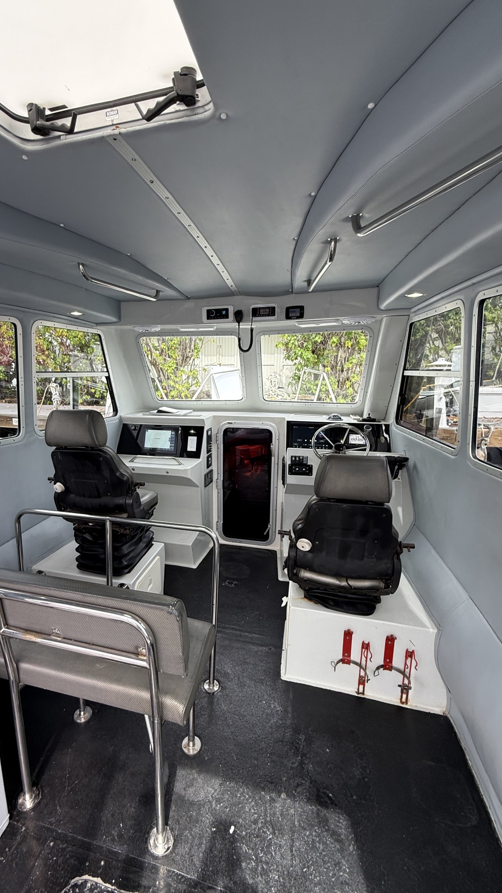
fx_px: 379
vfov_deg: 99.4
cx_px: 201
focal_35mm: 16
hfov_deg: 66.5
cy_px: 453
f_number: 2.2
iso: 64
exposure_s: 1/346
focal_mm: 2.22
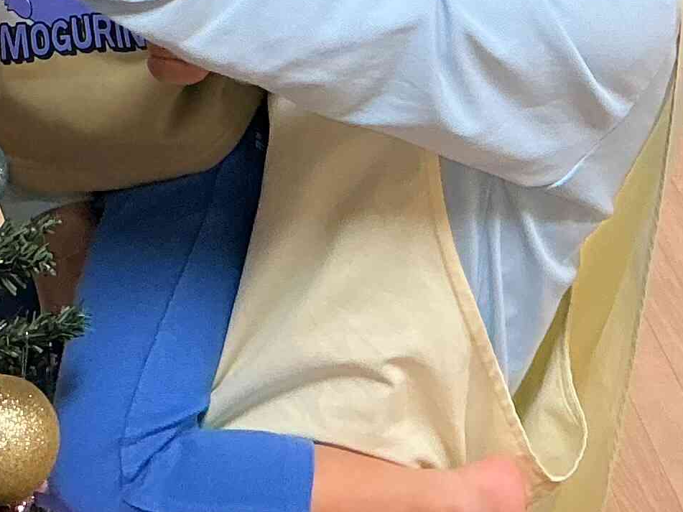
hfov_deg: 16.0
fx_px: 2427
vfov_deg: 11.1
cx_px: 200
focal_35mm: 123
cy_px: -452
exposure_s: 1/100
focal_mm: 3
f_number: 1.8
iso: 40
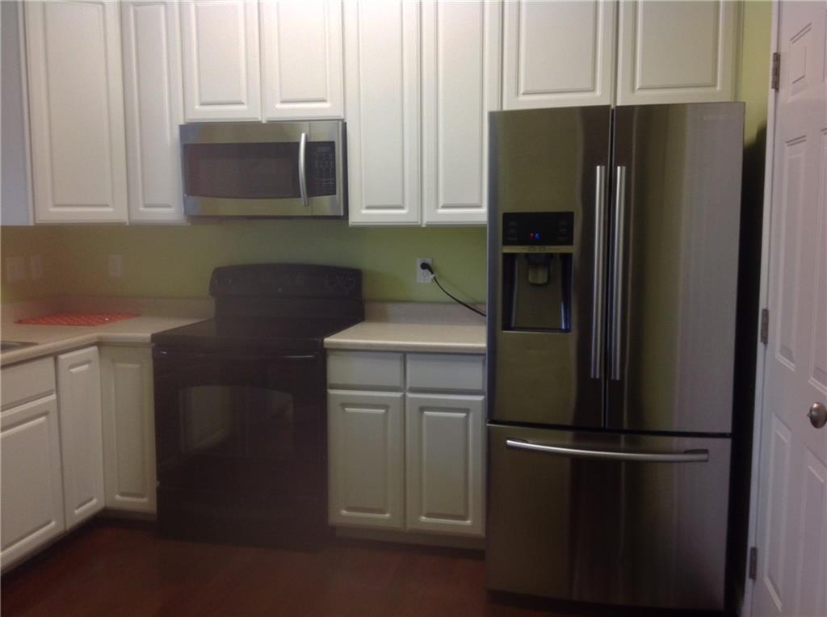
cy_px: 308
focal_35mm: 35
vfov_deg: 40.6
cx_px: 414
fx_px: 835
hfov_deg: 52.7
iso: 64
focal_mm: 4.28
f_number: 2.4
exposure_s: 1/30
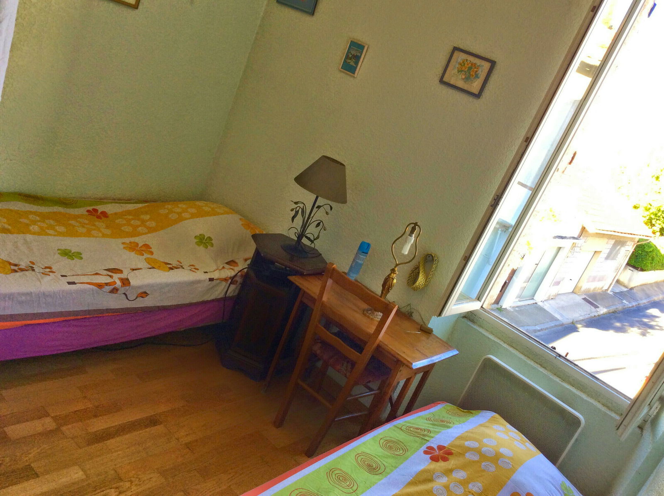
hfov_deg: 56.9
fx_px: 613
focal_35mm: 32
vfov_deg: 44.1
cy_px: 248
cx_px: 332
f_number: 2.4
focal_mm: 3.3
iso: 32
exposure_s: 1/50
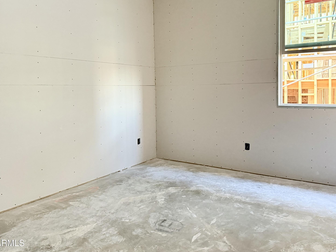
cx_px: 176
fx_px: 281
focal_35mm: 29
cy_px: 105
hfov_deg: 61.6
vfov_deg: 48.0
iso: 800
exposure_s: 1/54
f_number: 1.78
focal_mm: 6.76
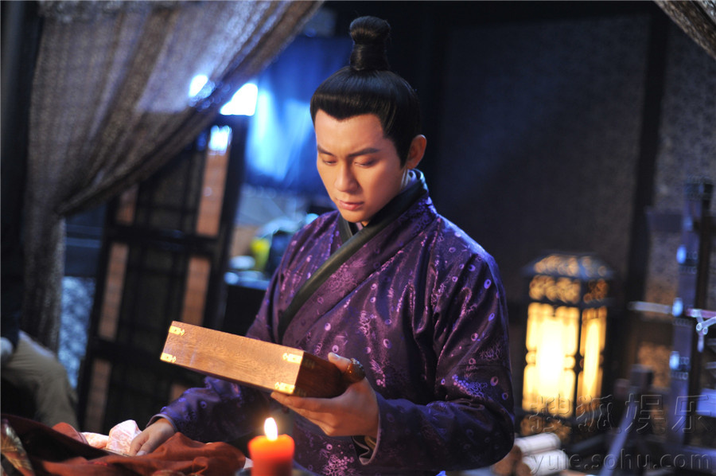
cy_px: 238
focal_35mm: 50
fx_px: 993
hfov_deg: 39.6
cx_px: 358
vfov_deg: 26.9
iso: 1250
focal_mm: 50
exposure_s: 1/80
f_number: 1.8
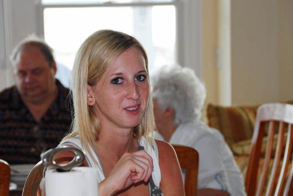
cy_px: 97
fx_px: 1390
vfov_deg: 8.1
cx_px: 142
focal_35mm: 171
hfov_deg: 12.0
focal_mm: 95
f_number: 5.3
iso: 200
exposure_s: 1/30
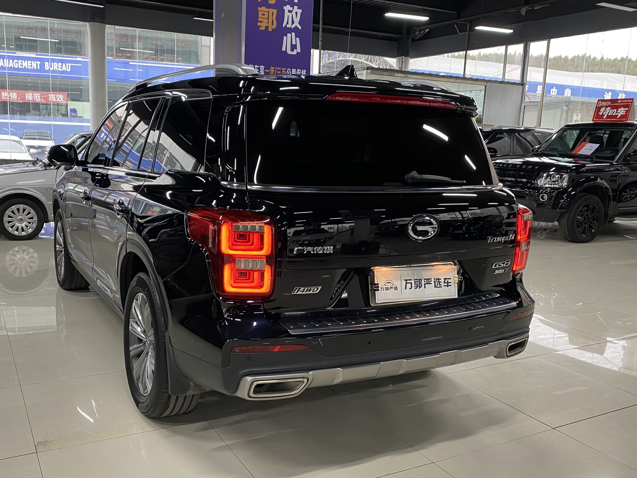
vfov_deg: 42.9
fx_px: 607
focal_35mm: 33
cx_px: 287
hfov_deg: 55.2
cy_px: 259
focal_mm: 4.25
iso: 64
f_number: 1.8
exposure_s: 1/50
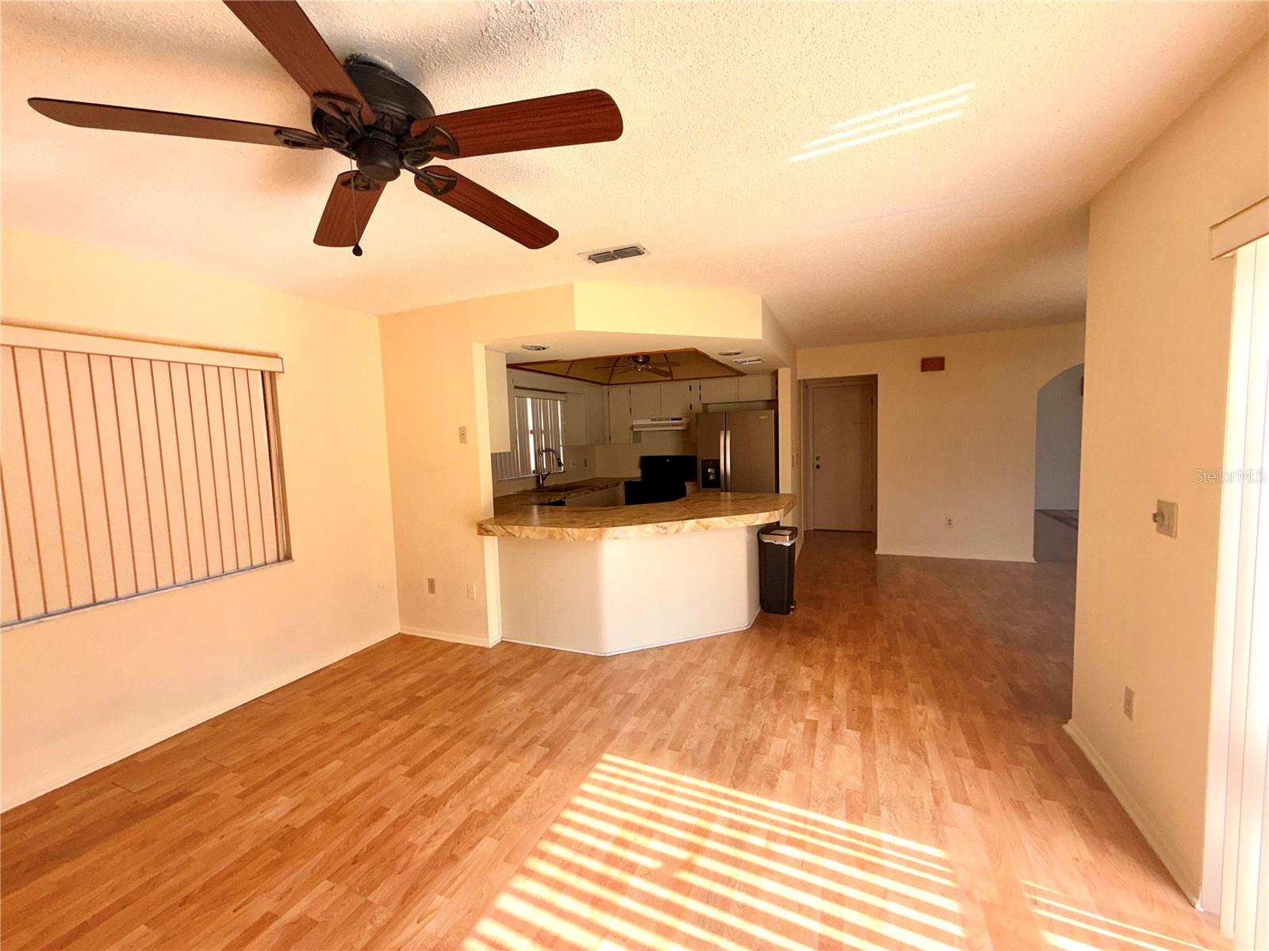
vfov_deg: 85.7
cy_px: 476
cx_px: 634
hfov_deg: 102.1
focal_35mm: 14
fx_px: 513
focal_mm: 2.22
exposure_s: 1/122
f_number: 2.2
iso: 40
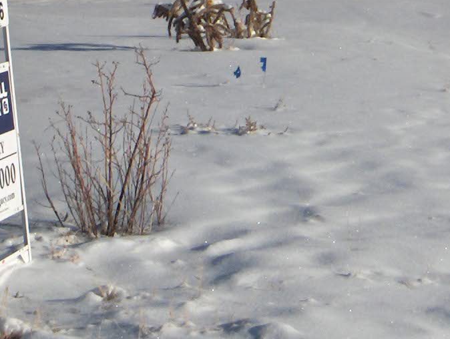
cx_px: 160
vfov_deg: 9.7
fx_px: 1953
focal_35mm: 150
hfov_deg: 13.1
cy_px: -131
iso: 100
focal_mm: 8
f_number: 4.8
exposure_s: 1/2041
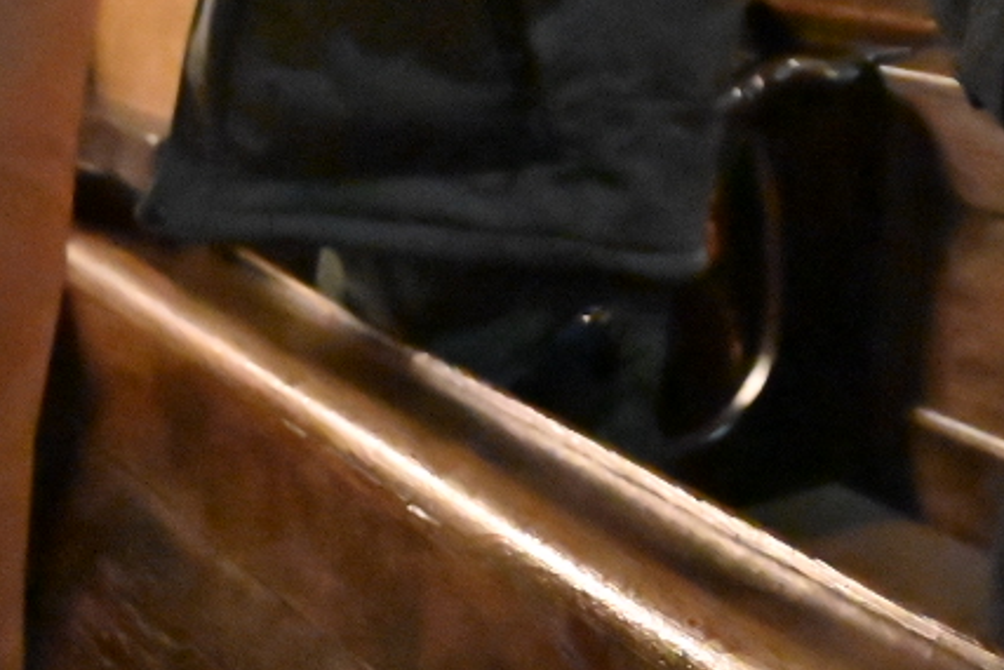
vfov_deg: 13.6
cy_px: -503
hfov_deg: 19.3
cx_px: 1549
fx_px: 2539
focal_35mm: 91
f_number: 4
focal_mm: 24
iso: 28800
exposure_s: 1/200
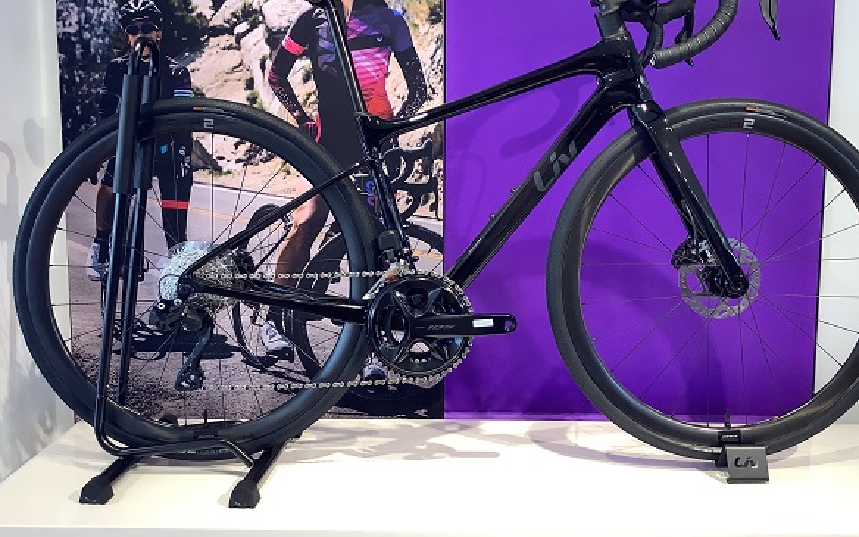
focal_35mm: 36
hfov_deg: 53.9
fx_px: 843
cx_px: 463
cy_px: 212
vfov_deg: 35.2
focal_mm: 3.3
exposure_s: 1/120
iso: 80
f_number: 2.4
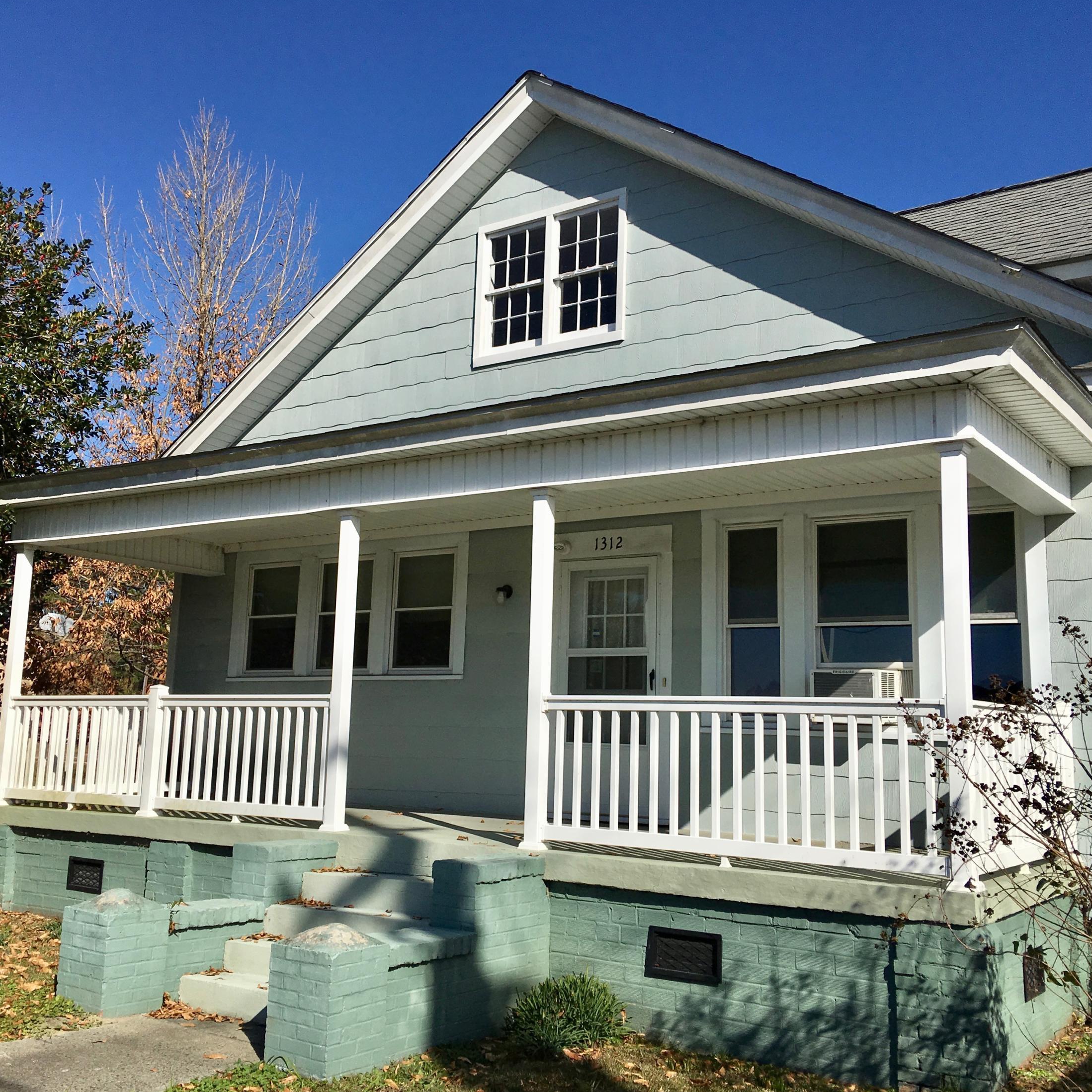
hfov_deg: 47.2
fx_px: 1249
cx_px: 506
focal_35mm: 35
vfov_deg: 47.2
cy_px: 545
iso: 25
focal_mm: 4.15
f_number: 2.2
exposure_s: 1/4274
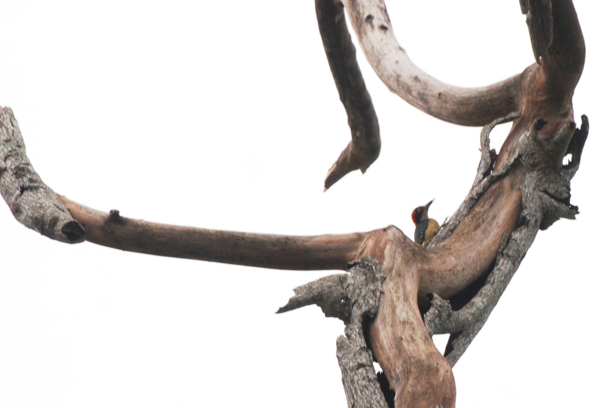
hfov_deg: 4.6
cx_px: 304
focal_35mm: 450
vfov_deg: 3.1
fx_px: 7623
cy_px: 204
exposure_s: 1/160
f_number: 13
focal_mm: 300
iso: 400
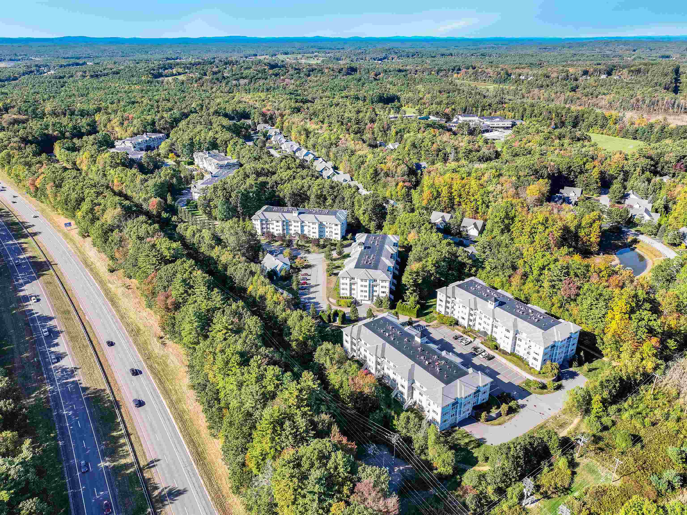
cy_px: 258
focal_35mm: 24
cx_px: 344
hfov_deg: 71.6
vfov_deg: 56.8
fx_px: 476
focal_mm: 12.29
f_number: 2.8
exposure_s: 1/2000
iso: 160
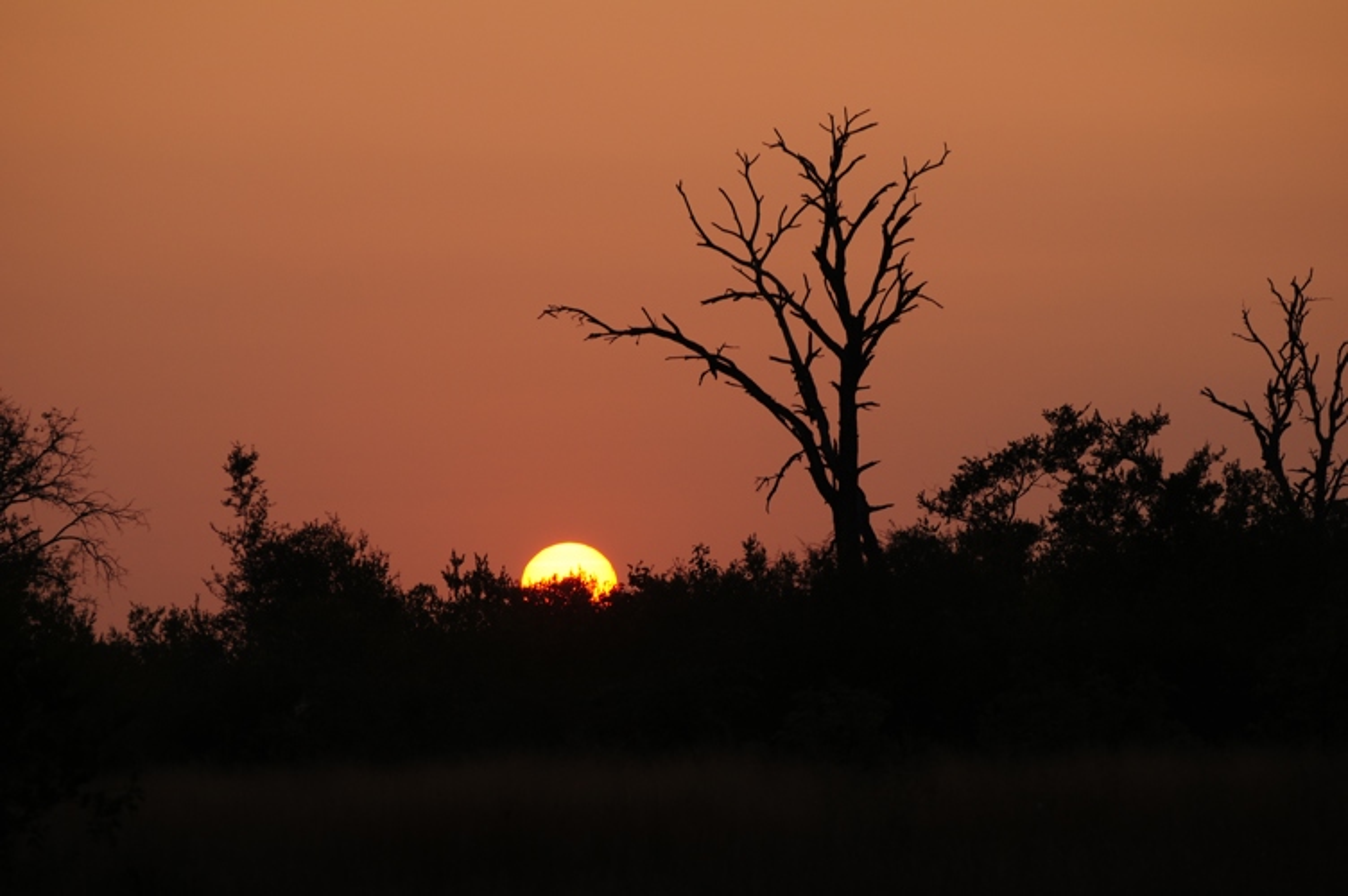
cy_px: 448
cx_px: 674
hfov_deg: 7.6
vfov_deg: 5.1
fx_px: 10101
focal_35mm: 270
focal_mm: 180
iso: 200
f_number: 5
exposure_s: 1/640
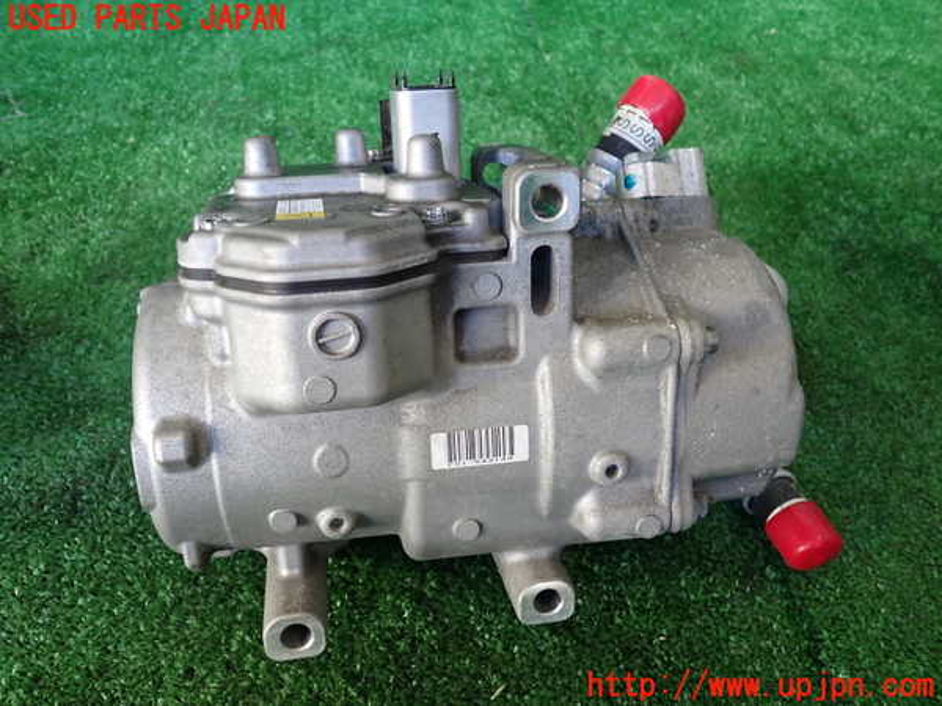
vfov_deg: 46.8
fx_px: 816
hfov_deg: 60.0
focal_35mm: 30
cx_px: 471
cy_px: 353
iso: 200
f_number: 2.3
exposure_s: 1/80
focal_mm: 5.4
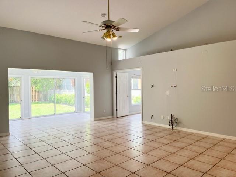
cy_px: 88
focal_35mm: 26
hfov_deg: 67.3
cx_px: 118
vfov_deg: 53.1
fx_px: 177
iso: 64
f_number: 1.6
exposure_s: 1/120
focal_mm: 5.1
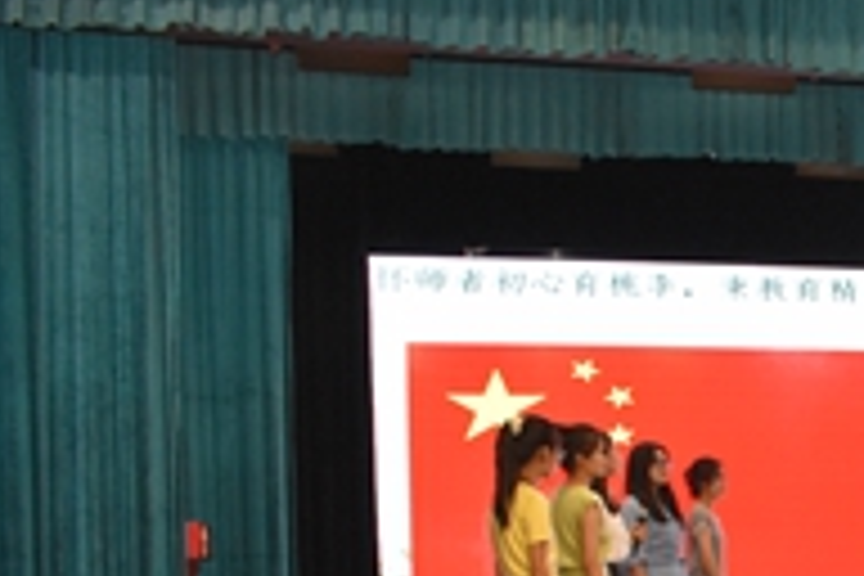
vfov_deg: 19.1
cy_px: 706
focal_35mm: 67
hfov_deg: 26.7
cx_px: 1037
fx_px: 1608
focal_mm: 18
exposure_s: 1/200
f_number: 7.1
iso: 3200
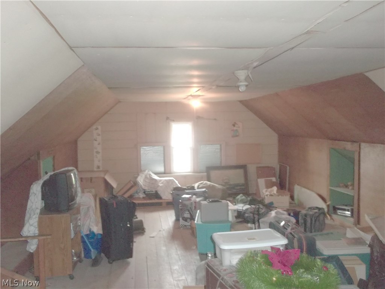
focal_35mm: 33
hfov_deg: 55.4
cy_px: 144
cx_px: 192
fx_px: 367
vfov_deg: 42.9
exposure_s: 1/30
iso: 320
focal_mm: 5.9
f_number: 3.3
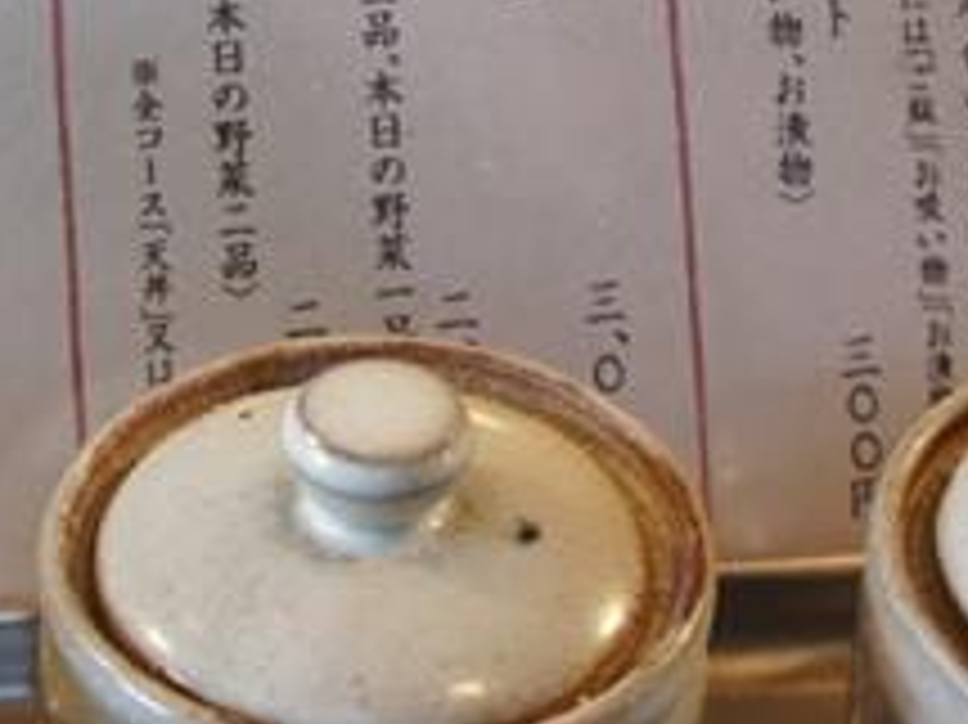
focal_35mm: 118
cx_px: 419
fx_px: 3298
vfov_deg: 12.4
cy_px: 27
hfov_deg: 16.7
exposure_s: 1/40
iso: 200
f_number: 4
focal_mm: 22
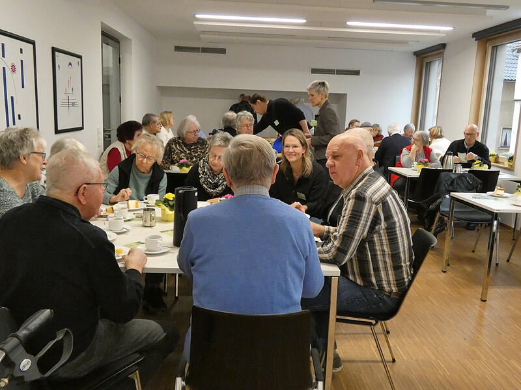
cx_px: 260
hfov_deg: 58.4
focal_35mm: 31
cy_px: 195
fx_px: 467
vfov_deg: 45.4
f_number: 3.3
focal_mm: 5.5
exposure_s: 1/80
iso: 1000
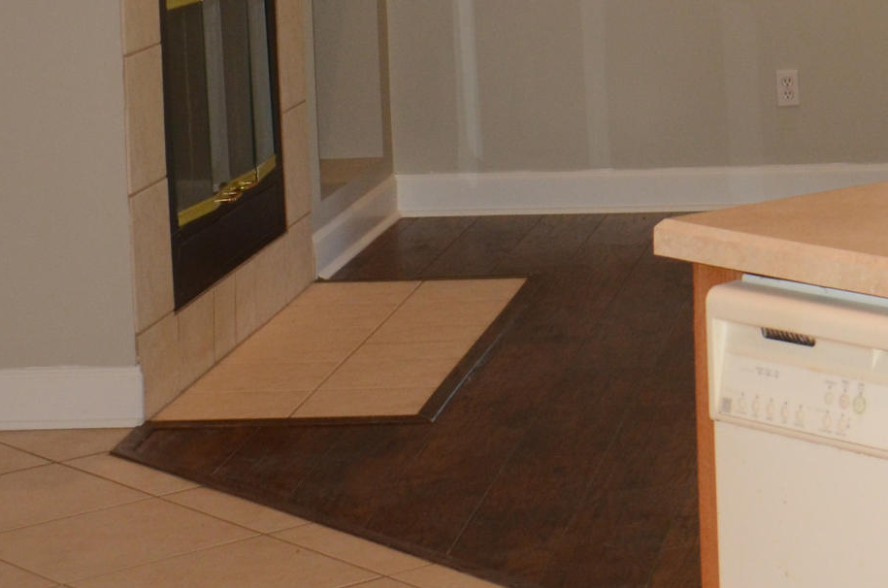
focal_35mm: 118
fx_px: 2905
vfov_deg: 11.4
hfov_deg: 16.6
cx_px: 1094
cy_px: -22
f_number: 4.5
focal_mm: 24
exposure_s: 1/60
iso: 640
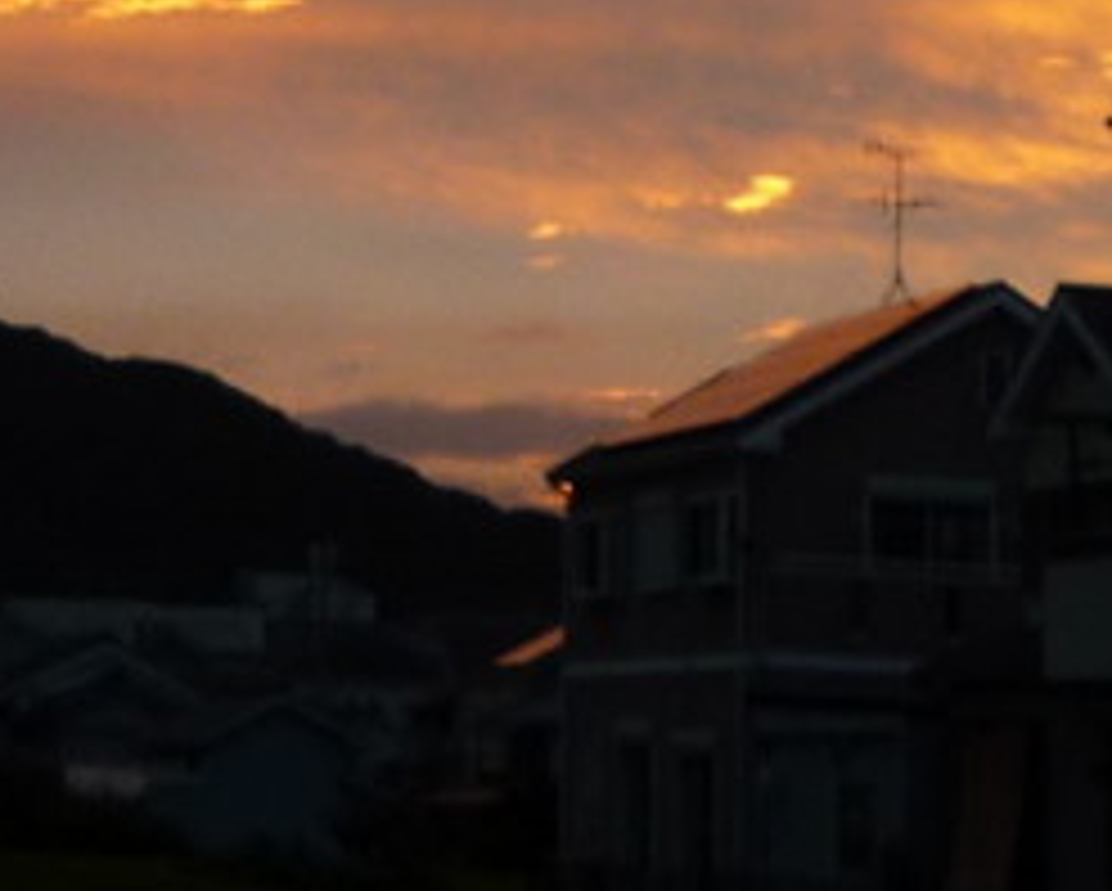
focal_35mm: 142
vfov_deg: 10.6
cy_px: -315
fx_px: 4677
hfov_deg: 13.4
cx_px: 50
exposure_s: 1/30
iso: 125
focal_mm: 4.4
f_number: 2.8
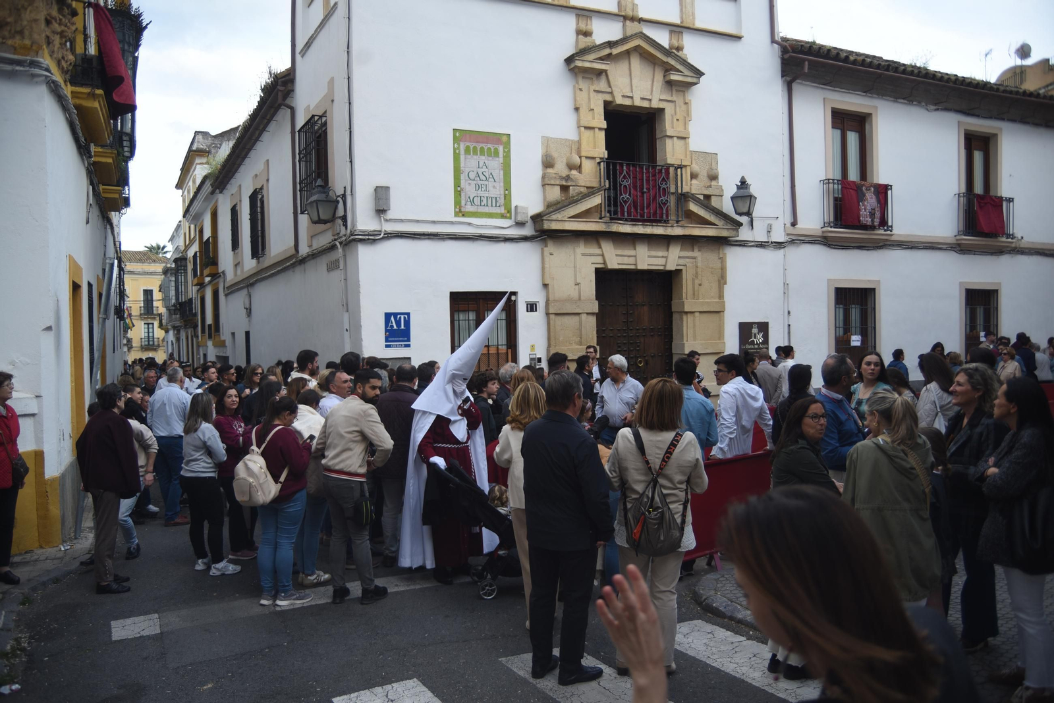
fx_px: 849
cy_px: 352
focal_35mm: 29
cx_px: 527
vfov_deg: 45.0
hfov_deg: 63.6
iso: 140
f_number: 4.5
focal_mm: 29
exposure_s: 1/250
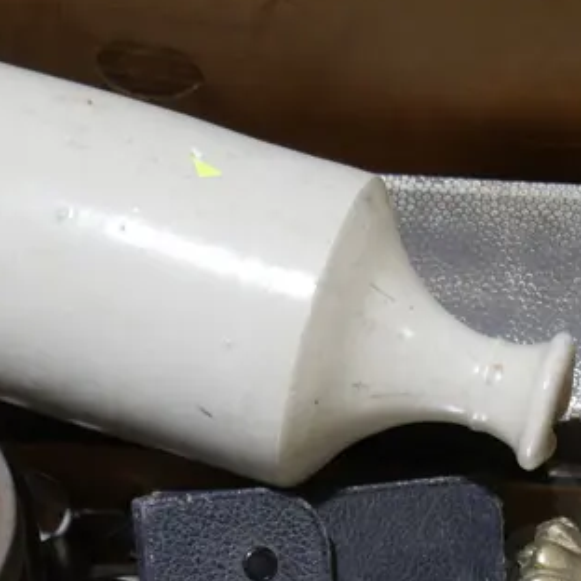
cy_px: 614
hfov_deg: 19.7
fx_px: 1652
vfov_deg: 19.2
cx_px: 475
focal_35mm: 87
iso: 250
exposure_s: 1/60
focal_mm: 15
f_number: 3.6
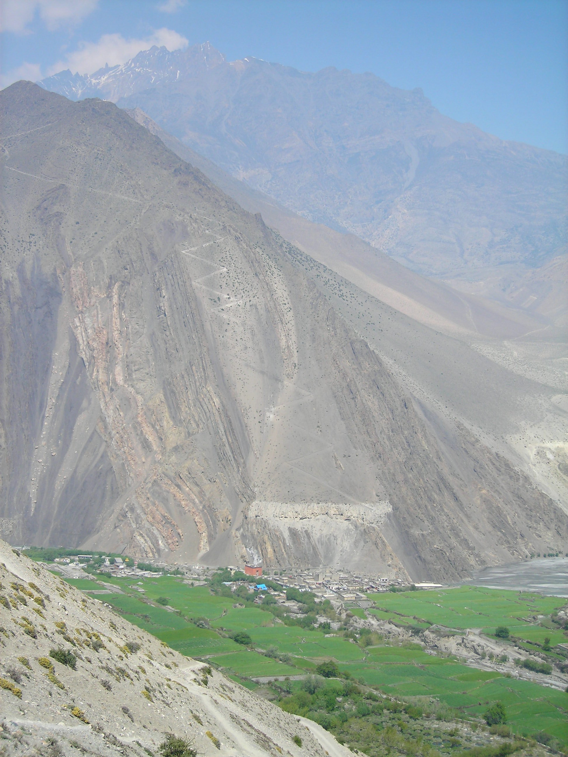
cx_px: 284
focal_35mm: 47
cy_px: 378
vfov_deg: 40.4
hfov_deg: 30.9
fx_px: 1028
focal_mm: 7.8
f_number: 3.4
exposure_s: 1/454
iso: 50
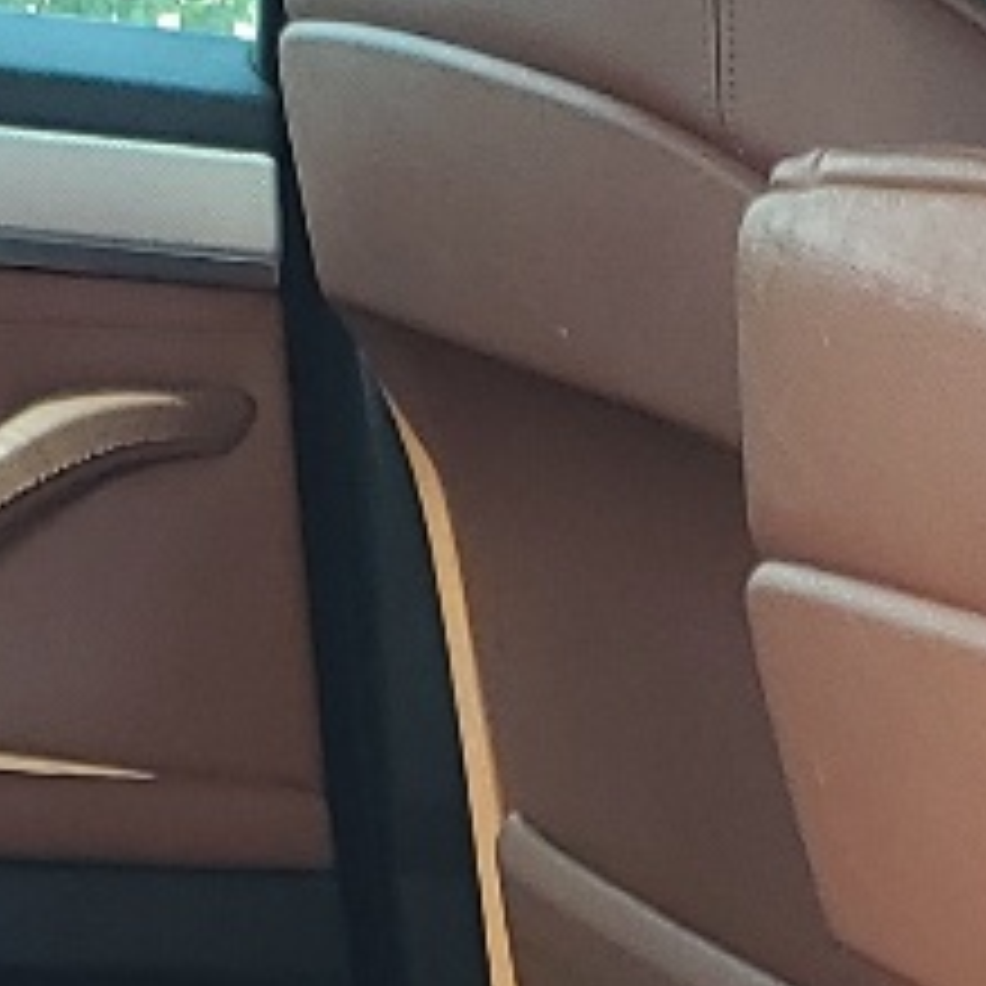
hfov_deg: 10.4
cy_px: 1328
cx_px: 338
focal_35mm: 168
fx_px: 5414
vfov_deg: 10.2
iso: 50
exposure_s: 1/161
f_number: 1.5
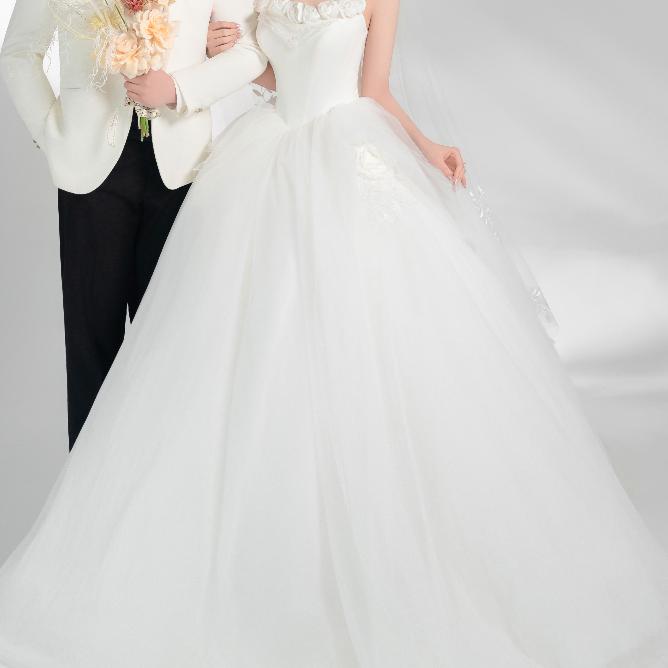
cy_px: 196
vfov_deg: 19.4
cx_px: 307
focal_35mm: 89
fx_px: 1949
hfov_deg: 19.4
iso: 250
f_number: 2.8
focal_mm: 62.9
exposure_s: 1/160
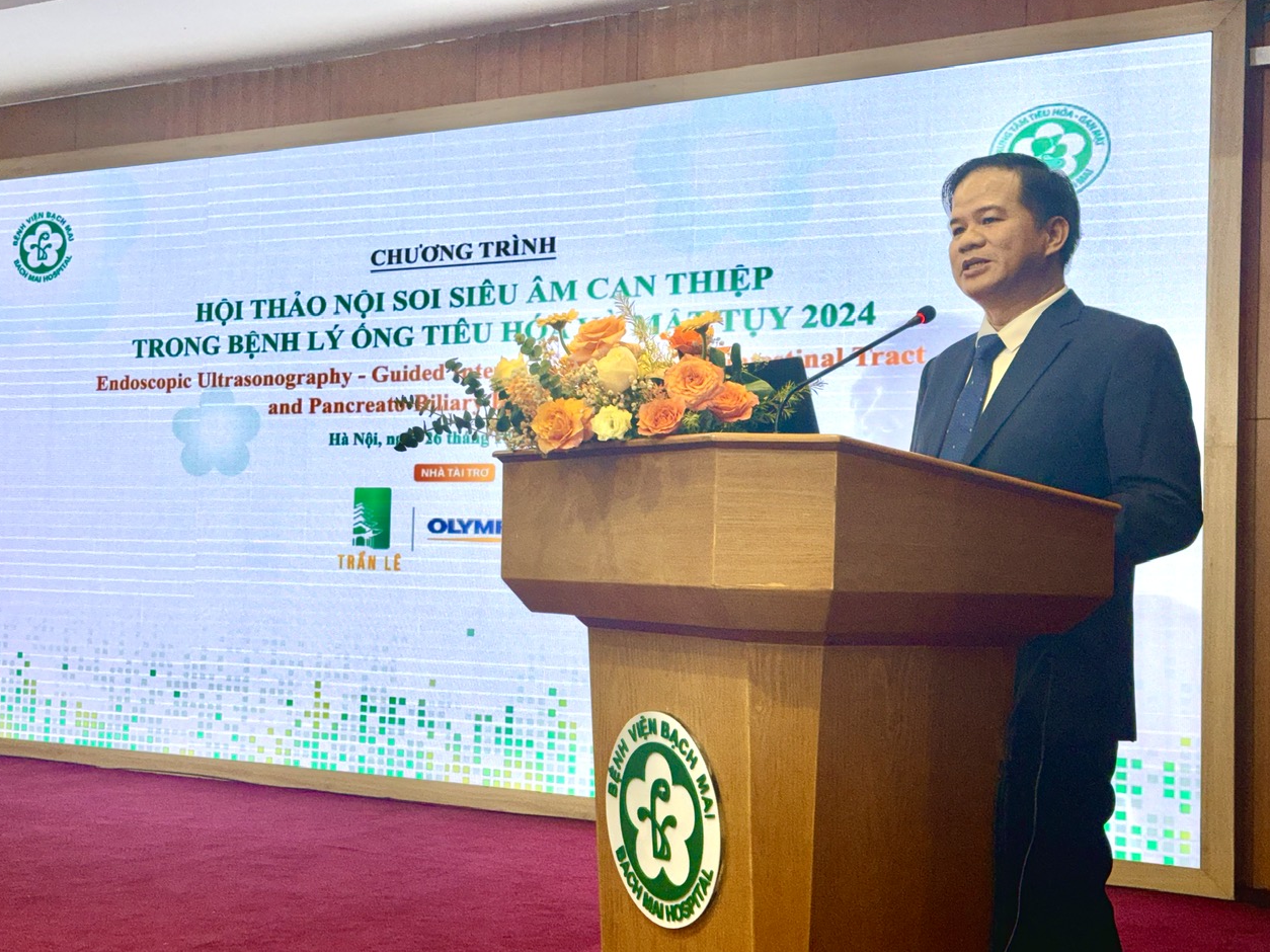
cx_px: 625
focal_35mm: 49
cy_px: 475
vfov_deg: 29.7
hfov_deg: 38.9
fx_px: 1797
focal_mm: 6.76
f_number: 1.78
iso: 100
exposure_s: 1/240
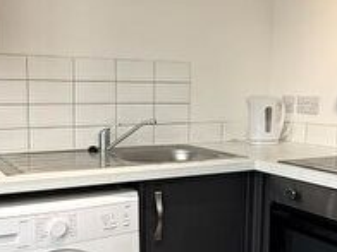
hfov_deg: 38.2
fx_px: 487
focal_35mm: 50
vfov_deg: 29.1
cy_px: 141
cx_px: 168
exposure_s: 1/100
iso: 125
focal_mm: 2.22
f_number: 2.2
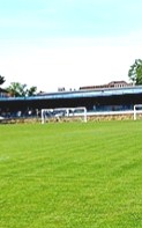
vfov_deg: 23.8
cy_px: 122
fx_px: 539
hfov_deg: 12.5
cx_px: -171
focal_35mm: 87
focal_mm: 4.8
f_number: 5.6
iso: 100
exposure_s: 1/400
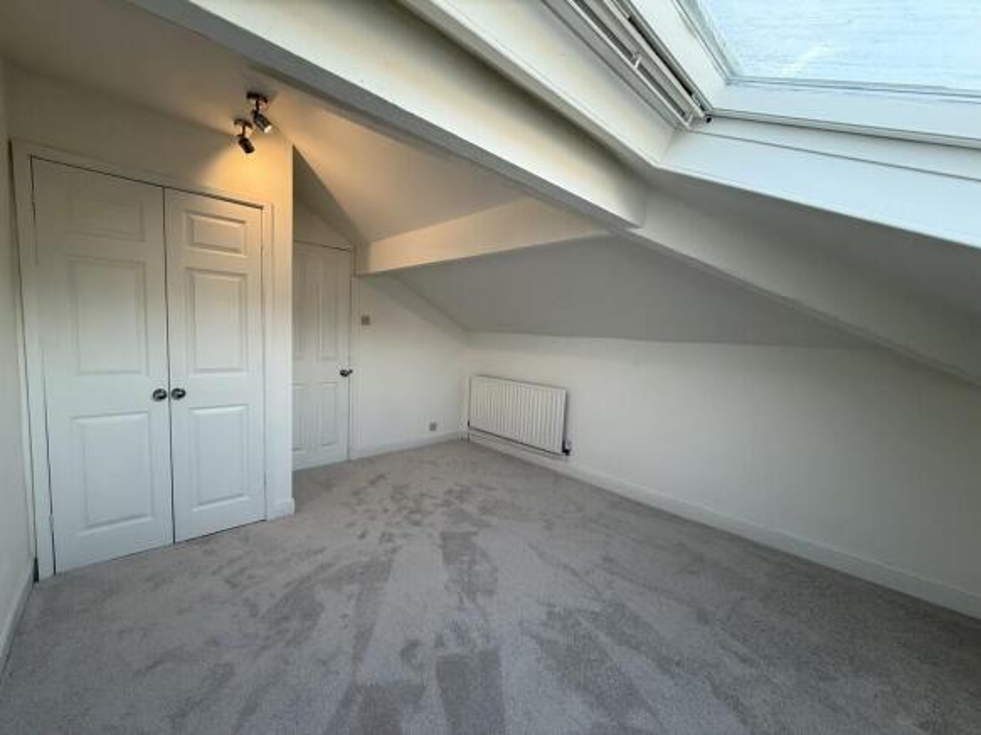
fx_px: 397
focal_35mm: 14
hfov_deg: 102.1
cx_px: 490
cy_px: 368
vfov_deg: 85.7
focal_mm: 2.22
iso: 100
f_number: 2.2
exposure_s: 1/100
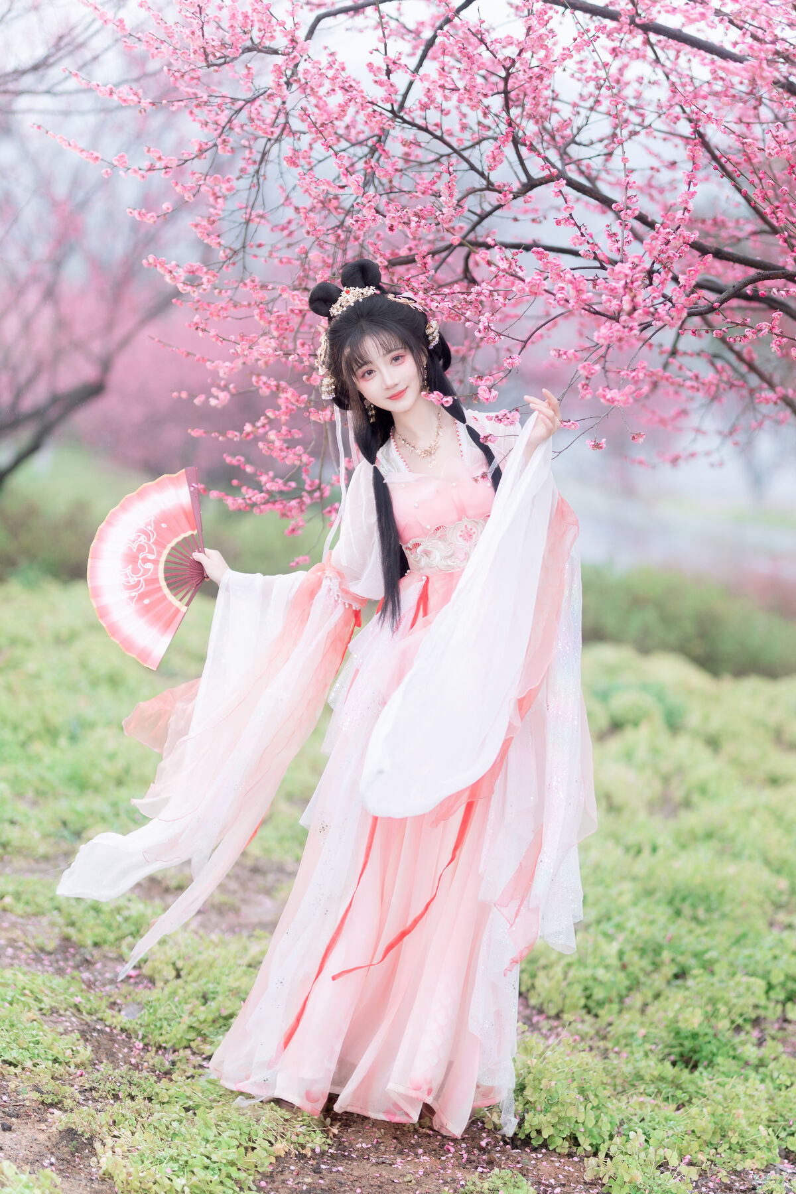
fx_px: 2819
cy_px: 597
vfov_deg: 23.9
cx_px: 398
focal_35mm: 85
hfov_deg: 16.1
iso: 320
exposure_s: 1/800
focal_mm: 85
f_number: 1.4
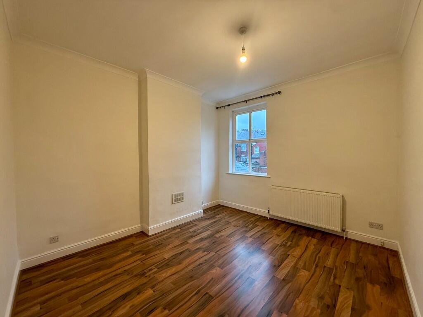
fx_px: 171
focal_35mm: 14
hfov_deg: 102.1
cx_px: 212
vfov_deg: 85.7
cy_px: 158
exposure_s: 1/100
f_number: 2.2
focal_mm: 2.22
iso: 250
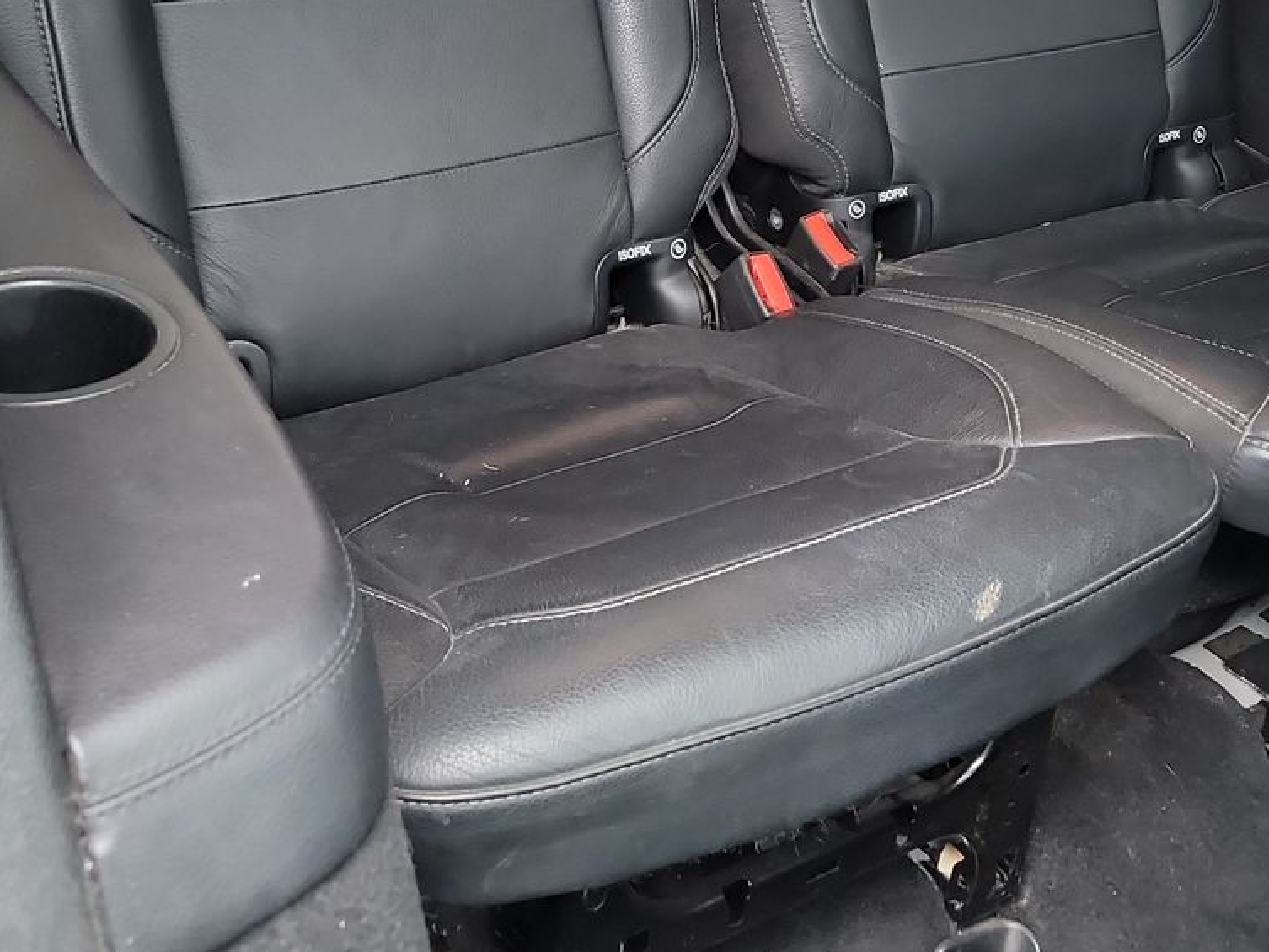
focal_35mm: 51
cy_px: 142
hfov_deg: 37.4
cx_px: 711
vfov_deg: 27.8
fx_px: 1870
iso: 1051
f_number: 1.8
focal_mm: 6.7
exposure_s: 1/14
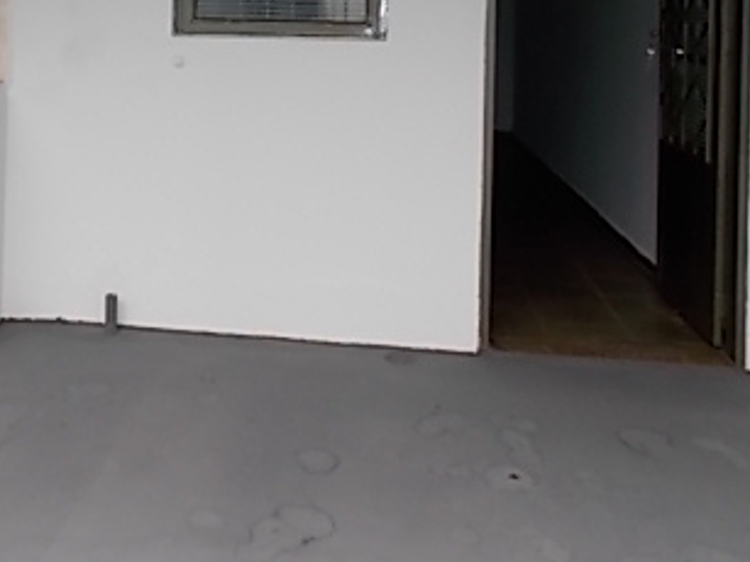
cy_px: 15
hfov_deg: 39.0
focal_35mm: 48
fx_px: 1040
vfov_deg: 28.6
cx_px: 220
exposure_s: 1/200
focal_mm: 4
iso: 80
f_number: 3.1
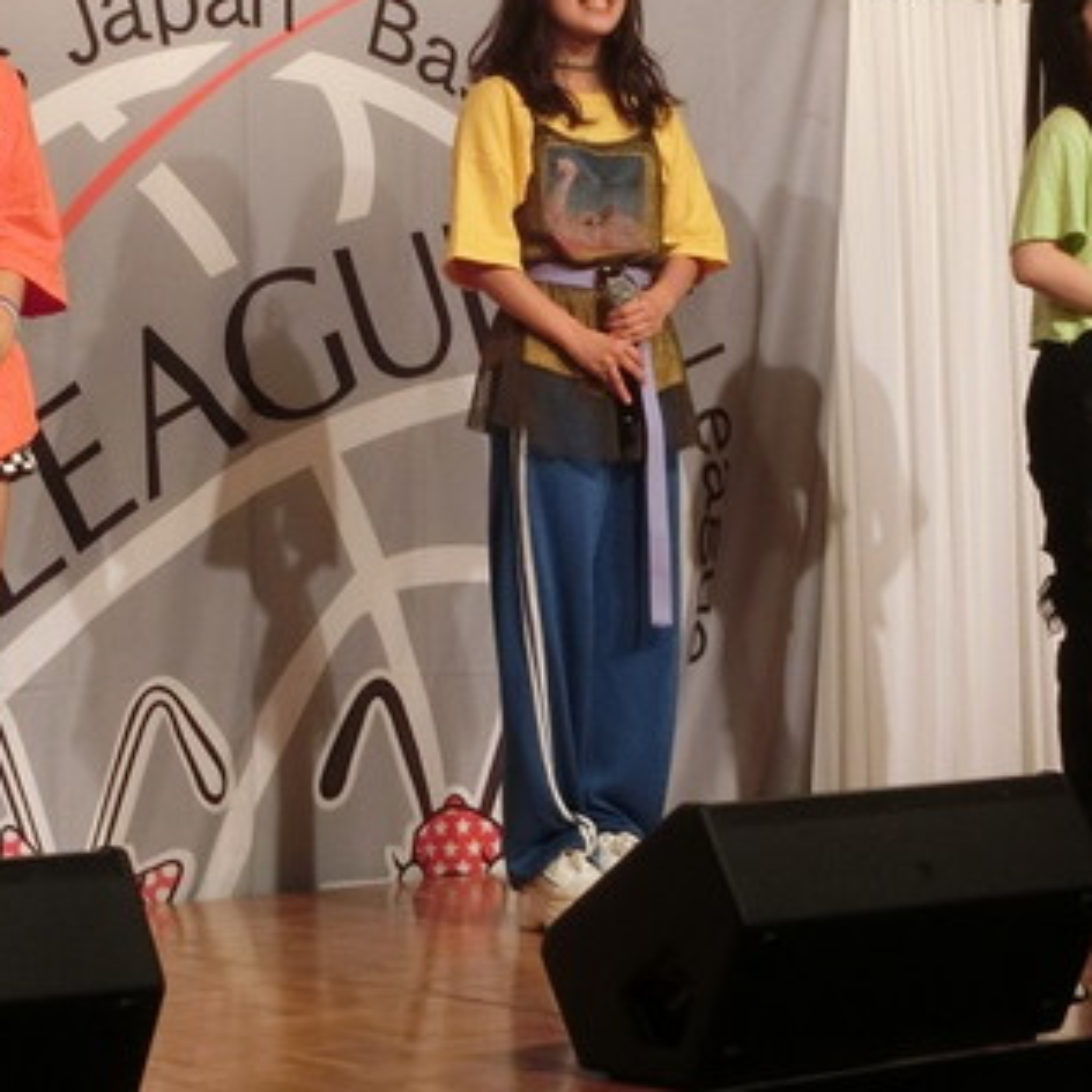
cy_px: 305
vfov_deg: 19.4
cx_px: 485
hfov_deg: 19.5
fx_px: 3176
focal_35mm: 89
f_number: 4.7
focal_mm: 9.3
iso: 640
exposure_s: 1/50
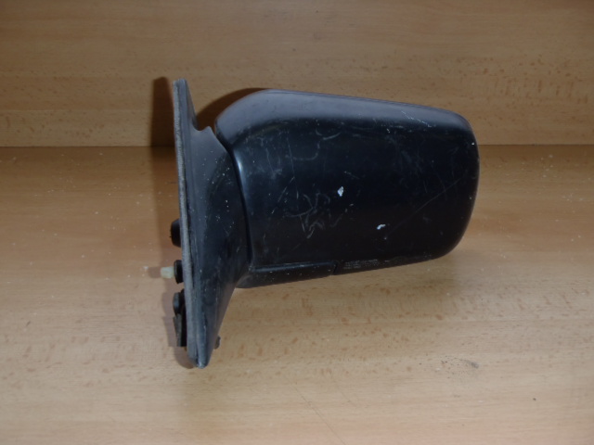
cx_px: 297
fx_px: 652
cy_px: 222
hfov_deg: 49.0
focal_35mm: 38
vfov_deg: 37.7
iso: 100
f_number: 4.6
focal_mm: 6.83
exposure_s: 1/40
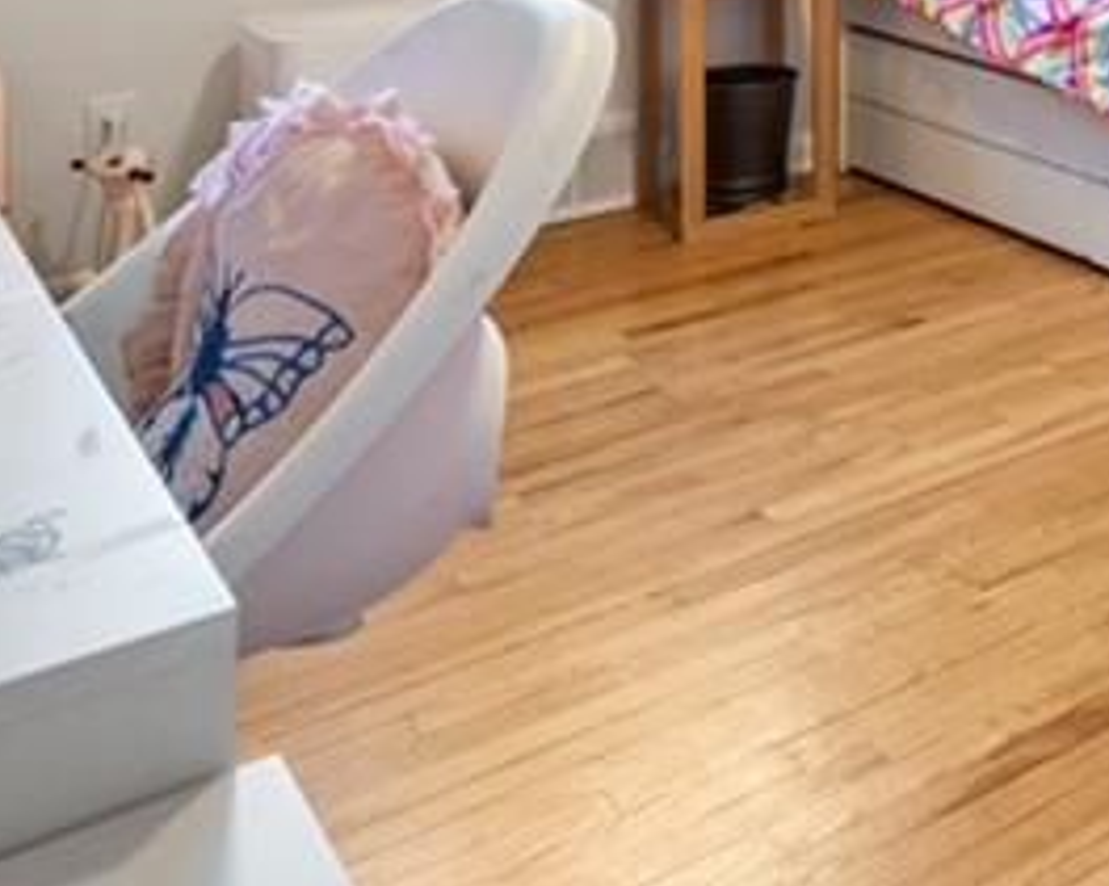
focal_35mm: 51
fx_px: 1673
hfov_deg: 30.3
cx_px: 1378
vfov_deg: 25.2
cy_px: -294
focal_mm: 14
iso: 400
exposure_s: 1/1.25
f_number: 8
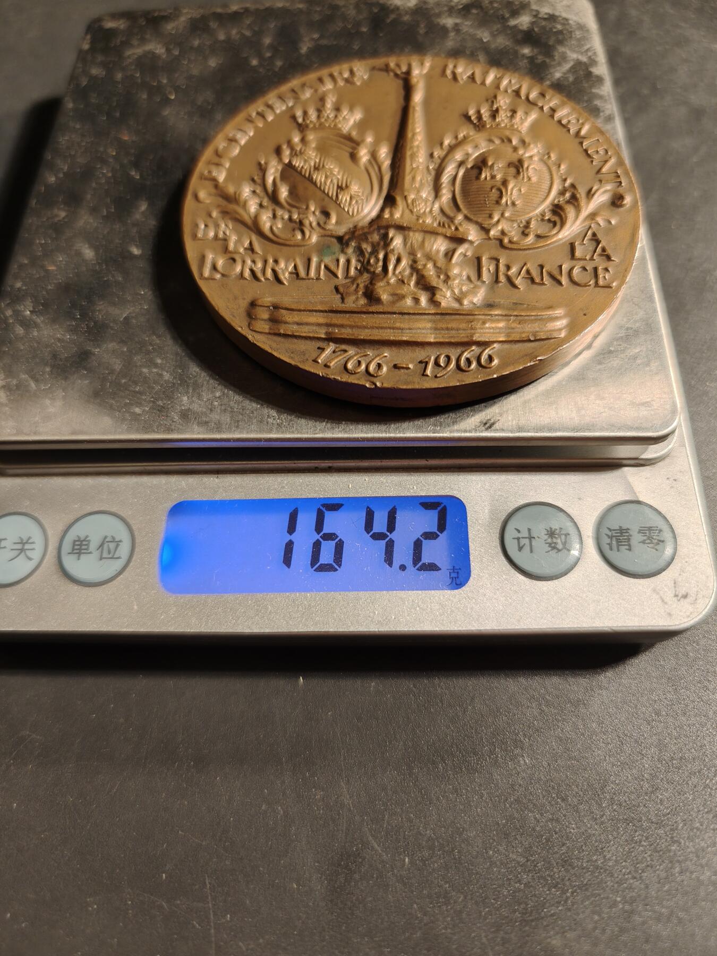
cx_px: 358
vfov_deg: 73.9
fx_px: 635
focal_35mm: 23
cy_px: 478
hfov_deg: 58.9
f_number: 1.6
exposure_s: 1/200
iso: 250
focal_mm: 6.06
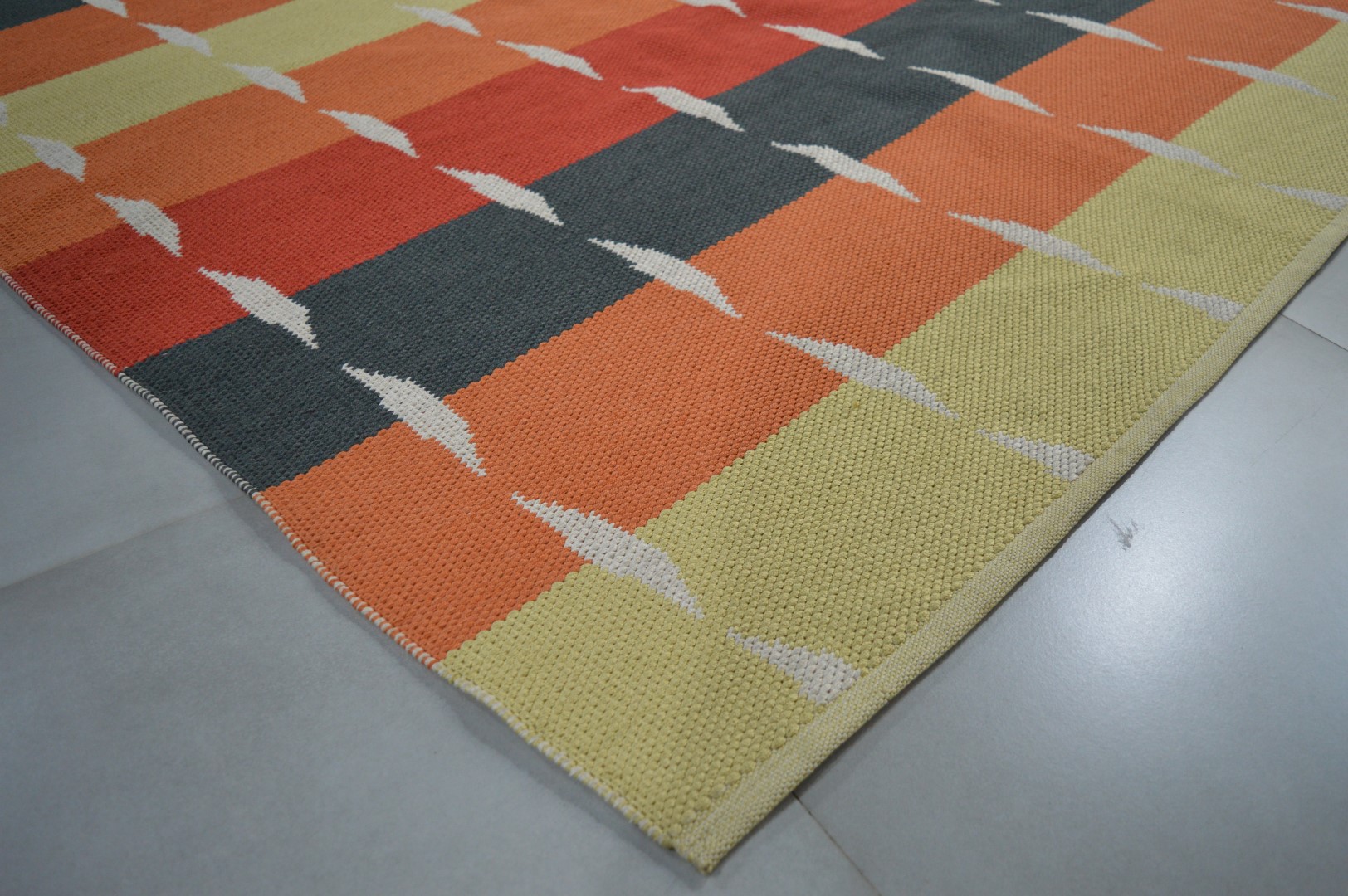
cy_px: 448
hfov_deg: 57.3
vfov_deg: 39.9
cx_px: 674
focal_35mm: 33
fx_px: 1235
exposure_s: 1/60
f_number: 3.8
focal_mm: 22
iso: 800
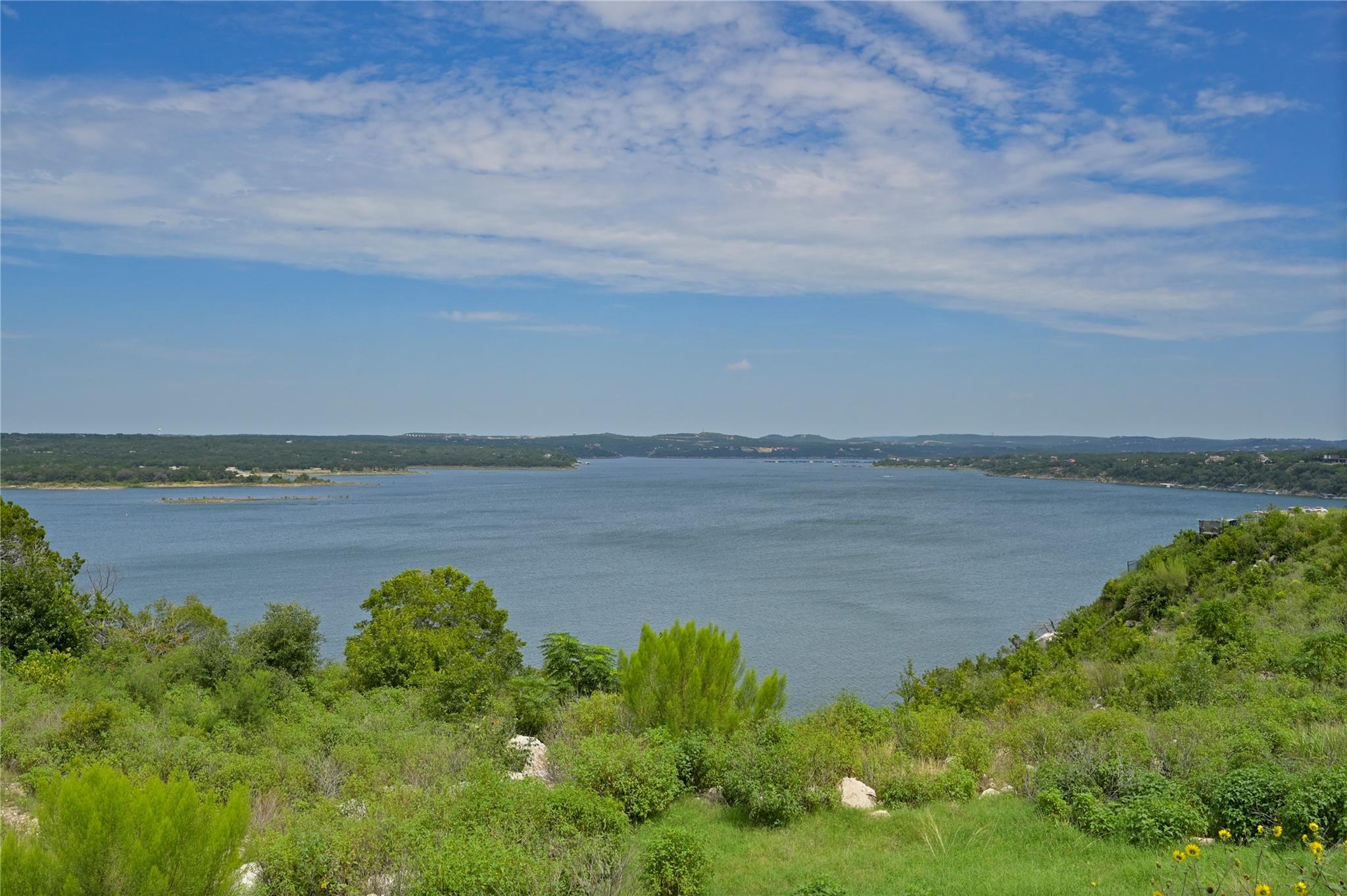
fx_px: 1122
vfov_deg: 43.5
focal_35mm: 30
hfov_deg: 62.0
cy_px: 448
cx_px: 674
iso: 800
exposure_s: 1/8000
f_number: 8
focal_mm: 30
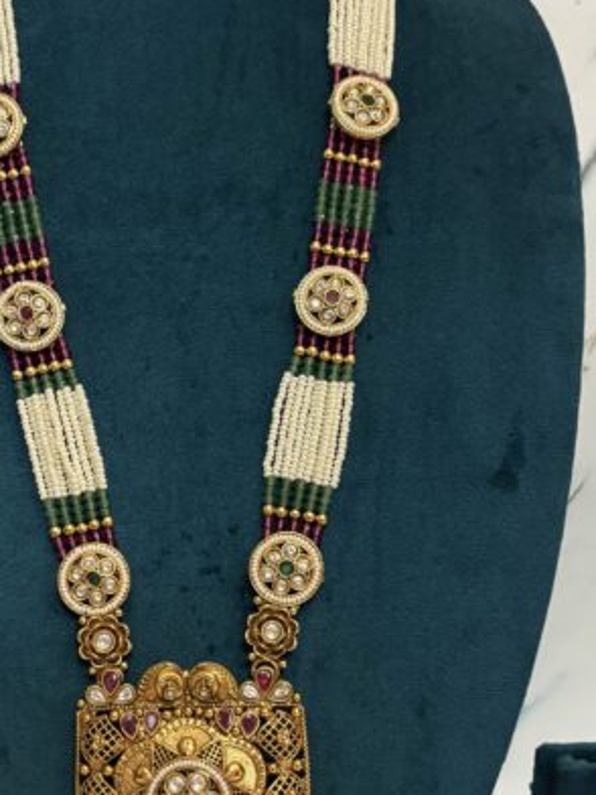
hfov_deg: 27.3
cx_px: 187
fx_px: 1217
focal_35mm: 53
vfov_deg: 36.0
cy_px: 489
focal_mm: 5.96
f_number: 1.6
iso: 500
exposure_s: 1/50
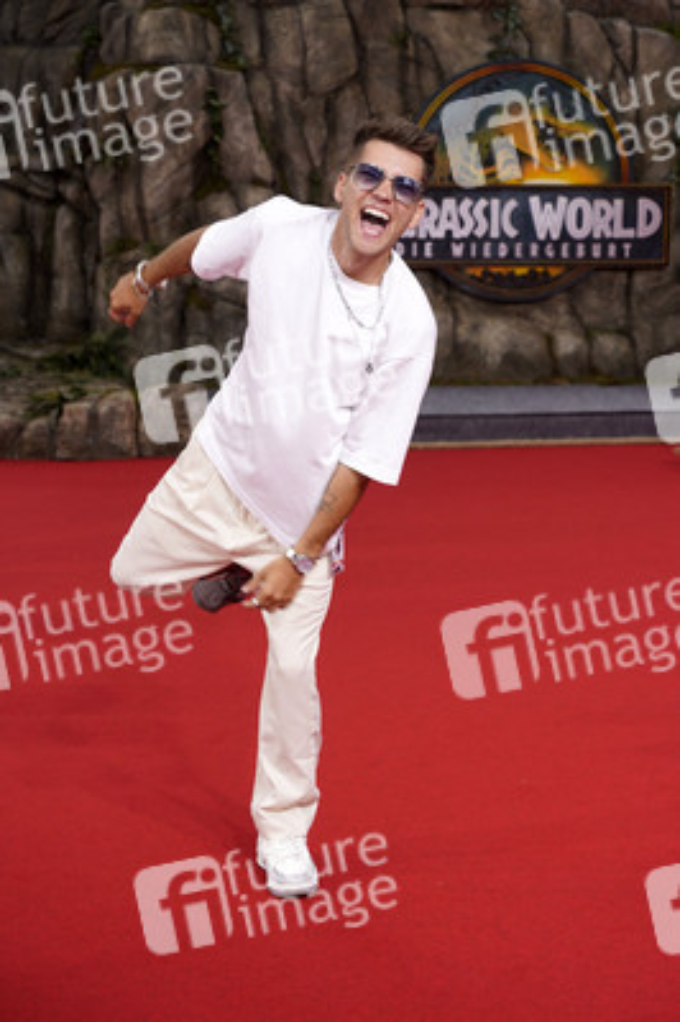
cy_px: 511
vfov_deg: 32.4
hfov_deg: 21.9
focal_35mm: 62
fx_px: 1760
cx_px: 340
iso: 100
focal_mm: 62
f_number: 5.6
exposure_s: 1/160
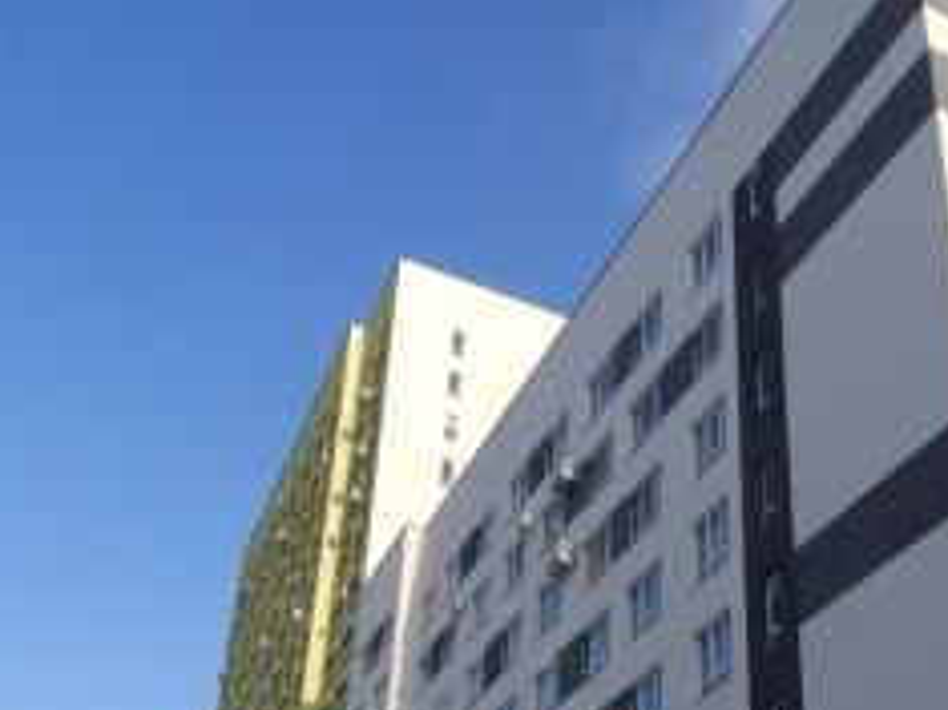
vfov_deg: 32.2
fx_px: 1150
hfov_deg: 44.4
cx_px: 605
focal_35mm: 42
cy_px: 674
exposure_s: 1/400
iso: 80
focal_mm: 4
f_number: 4.5
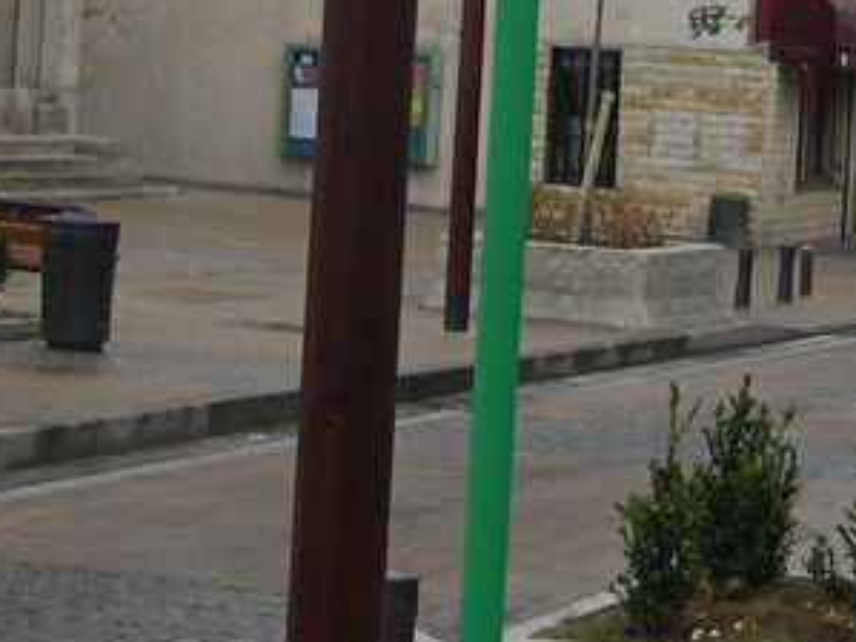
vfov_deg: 11.2
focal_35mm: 130
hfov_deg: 15.2
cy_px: -72
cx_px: 487
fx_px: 3213
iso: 100
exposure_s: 1/381
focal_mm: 8
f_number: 2.8
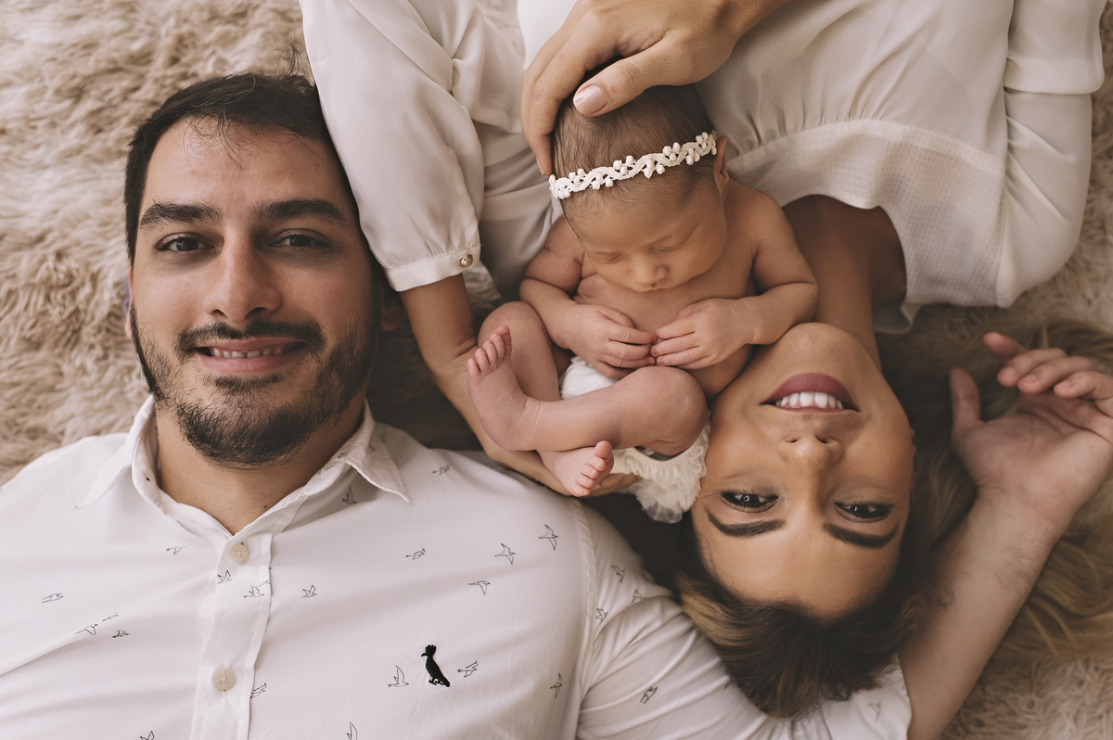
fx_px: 1081
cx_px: 556
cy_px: 370
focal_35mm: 35
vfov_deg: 37.8
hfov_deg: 54.5
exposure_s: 1/125
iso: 640
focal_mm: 35
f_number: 3.5
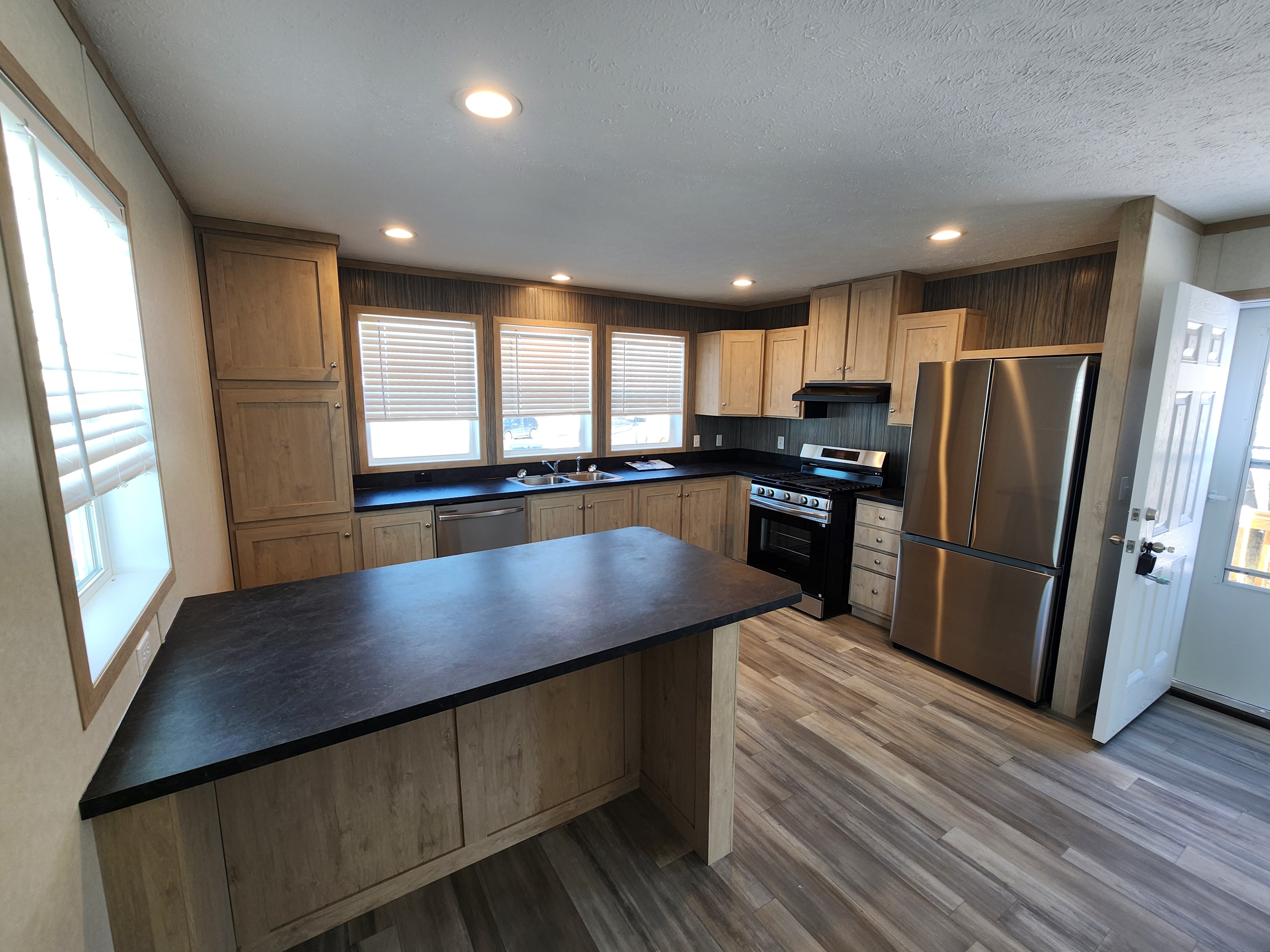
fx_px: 477
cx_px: 635
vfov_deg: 89.9
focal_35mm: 13
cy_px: 476
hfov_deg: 106.2
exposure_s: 1/60
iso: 50
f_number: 2.2
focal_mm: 2.2
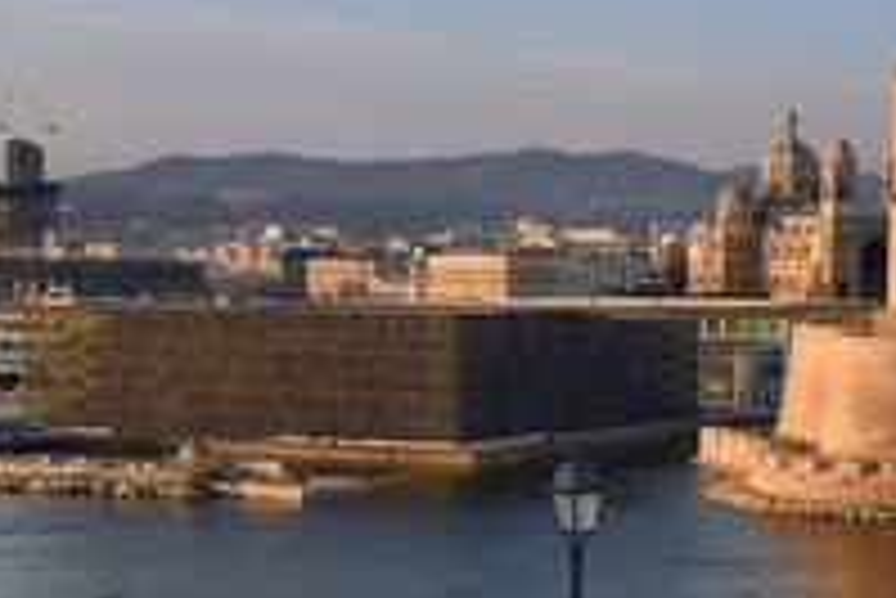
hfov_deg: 20.8
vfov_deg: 14.1
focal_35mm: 97
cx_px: 707
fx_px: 2416
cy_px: 445
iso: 200
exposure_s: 1/320
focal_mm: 46
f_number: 7.1
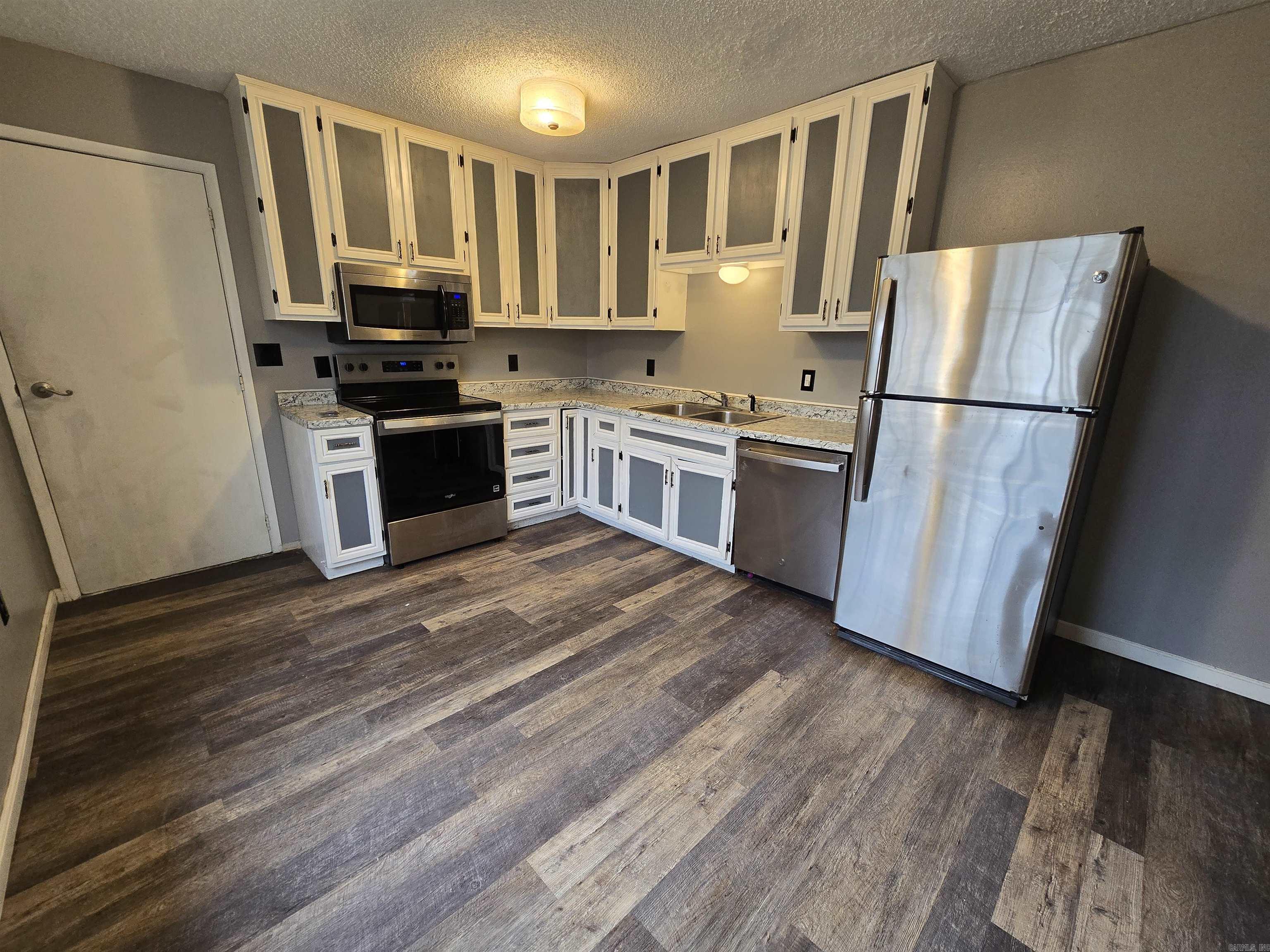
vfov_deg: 89.9
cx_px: 635
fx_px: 477
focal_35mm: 13
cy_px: 476
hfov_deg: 106.2
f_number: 2.2
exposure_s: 1/60
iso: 200
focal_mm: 2.2
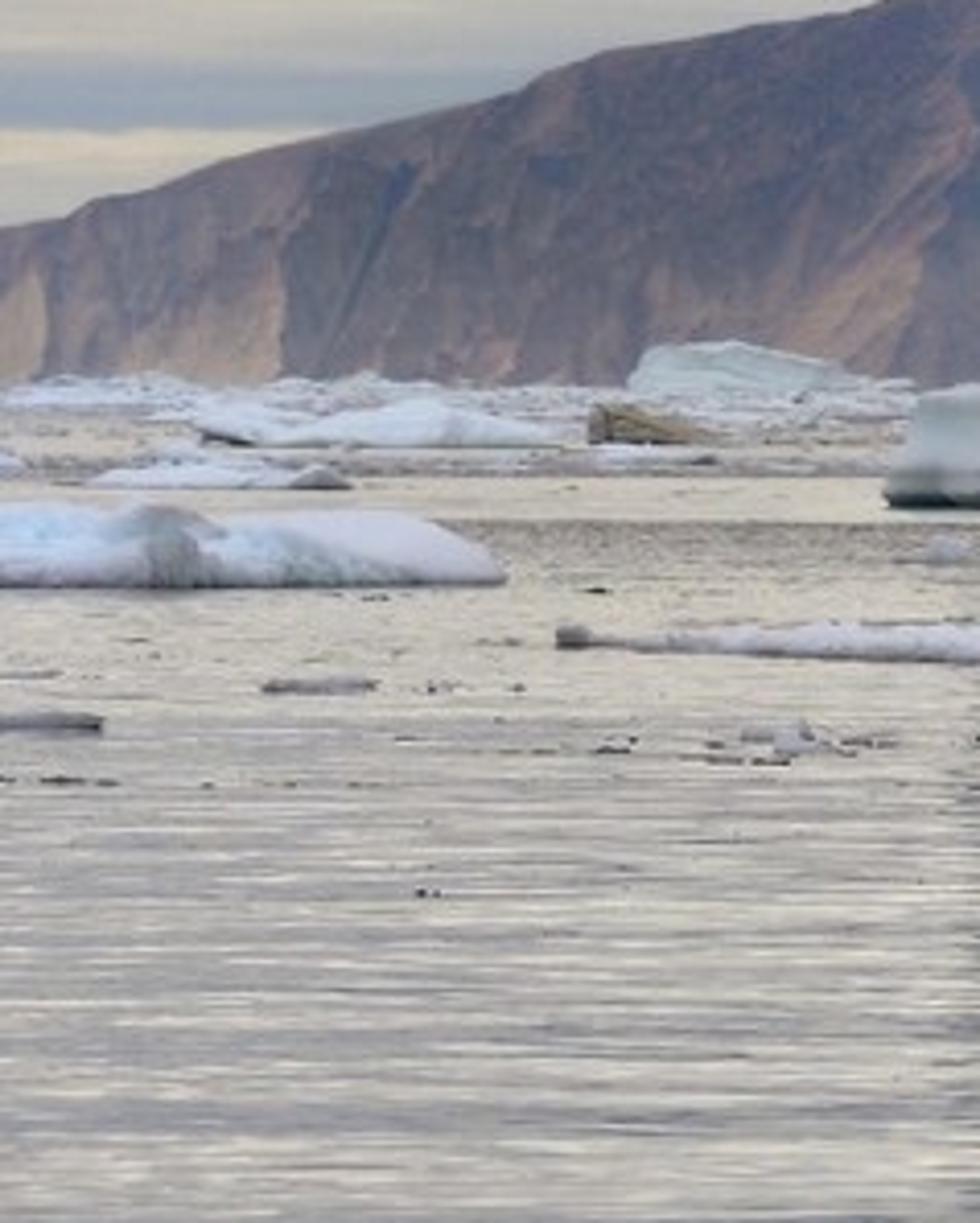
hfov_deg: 2.5
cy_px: -679
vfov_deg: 3.2
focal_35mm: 606
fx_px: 21948
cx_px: 2866
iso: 400
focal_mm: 120
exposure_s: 1/640
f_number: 8
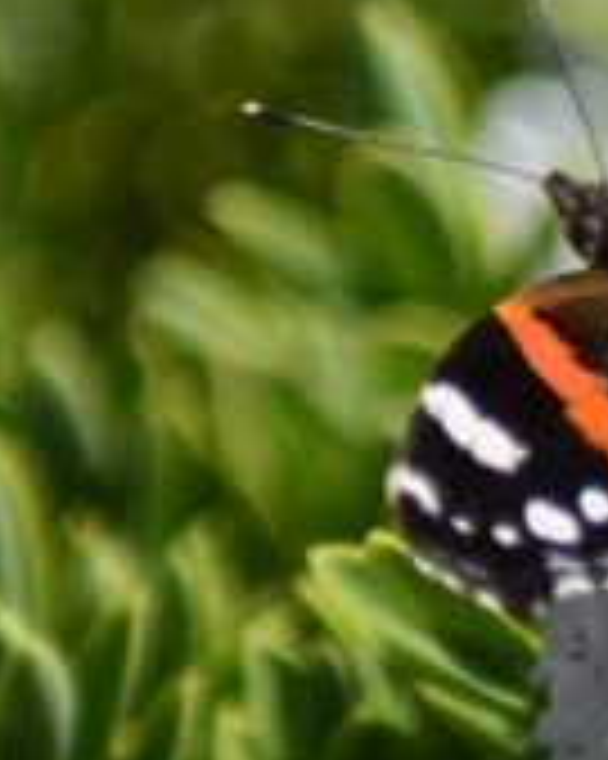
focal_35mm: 784
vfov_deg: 2.5
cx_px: 919
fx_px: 17650
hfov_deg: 2.0
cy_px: 331
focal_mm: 210
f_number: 5.6
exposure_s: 1/1000
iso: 250
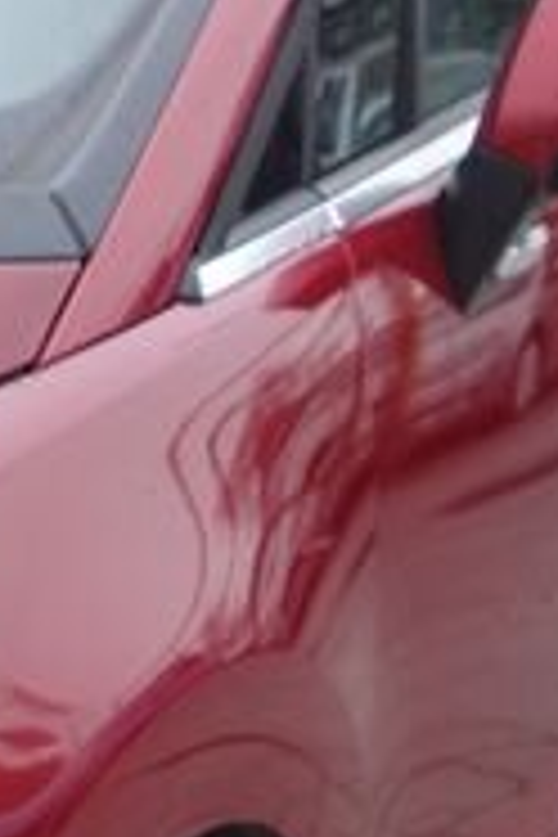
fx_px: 3580
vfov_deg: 13.3
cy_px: 664
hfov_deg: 8.1
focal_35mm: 154
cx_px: -850
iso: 125
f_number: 2.2
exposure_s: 1/100
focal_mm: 10.4
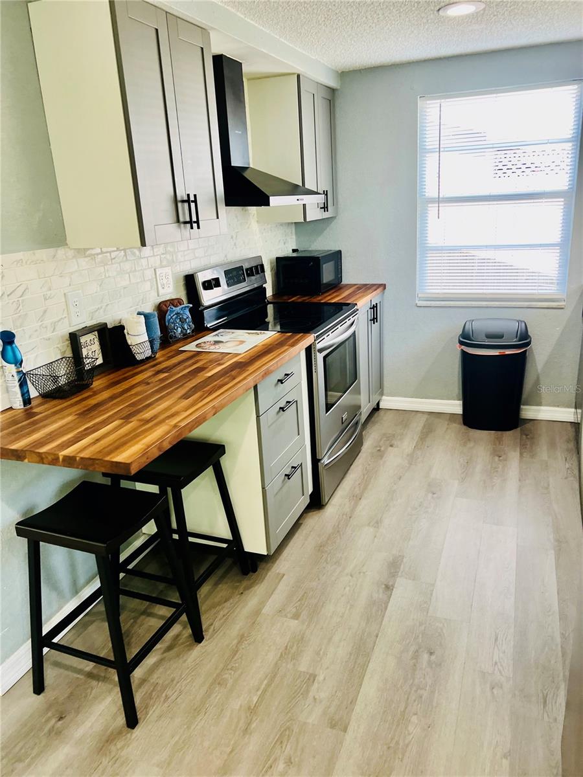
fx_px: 584
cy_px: 388
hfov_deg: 53.1
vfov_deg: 67.3
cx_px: 292
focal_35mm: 26
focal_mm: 5.7
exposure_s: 1/120
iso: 100
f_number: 1.5
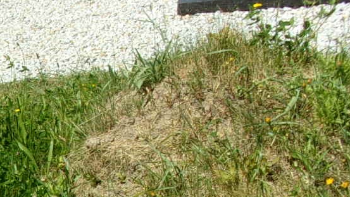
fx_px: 1049
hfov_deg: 16.4
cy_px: 291
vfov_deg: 10.4
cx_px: -244
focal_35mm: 113
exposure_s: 1/85
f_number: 10.8
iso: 80
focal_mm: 5.1
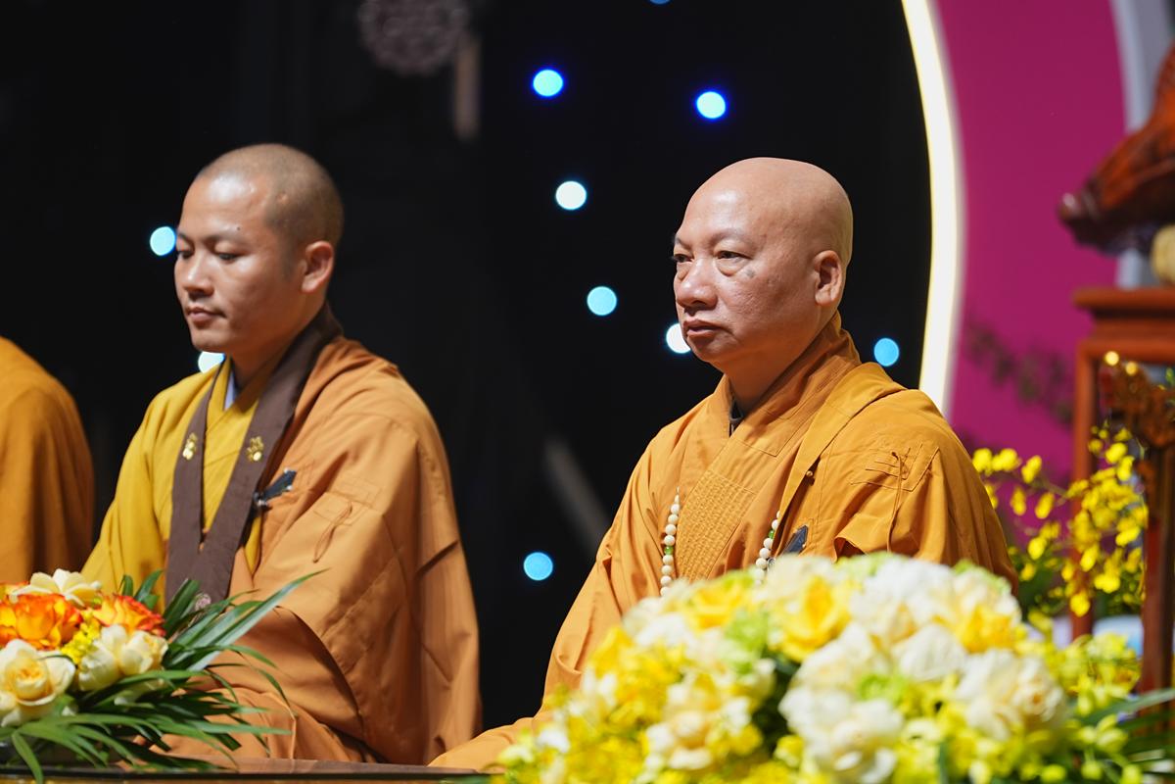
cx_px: 588
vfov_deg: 4.6
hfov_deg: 6.9
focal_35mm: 300
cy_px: 392
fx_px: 9791
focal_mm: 200
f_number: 2.8
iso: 400
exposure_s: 1/100
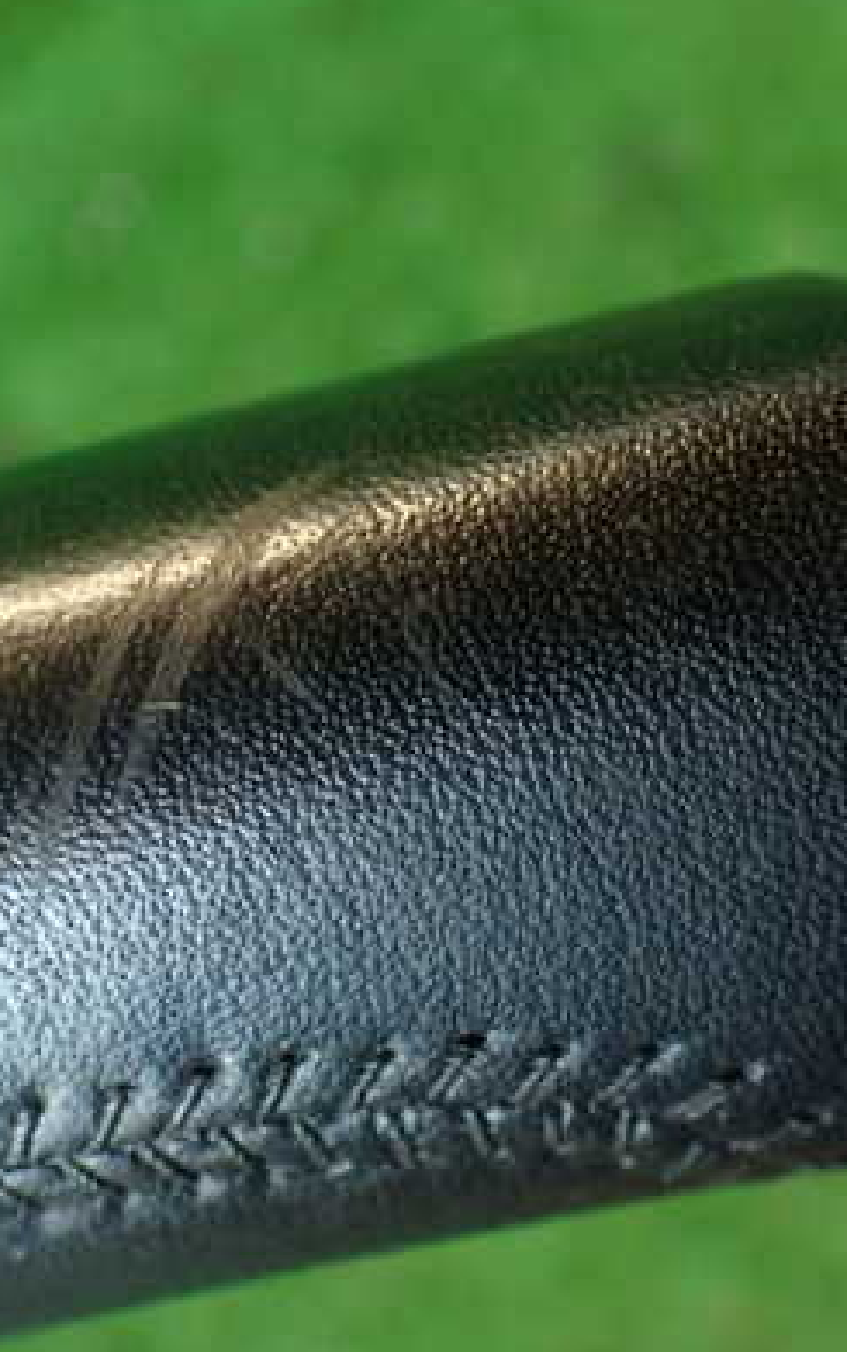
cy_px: 730
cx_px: 169
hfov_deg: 24.5
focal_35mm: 52
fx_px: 1917
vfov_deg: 38.8
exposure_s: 1/40
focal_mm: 5.79
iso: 200
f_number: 2.4
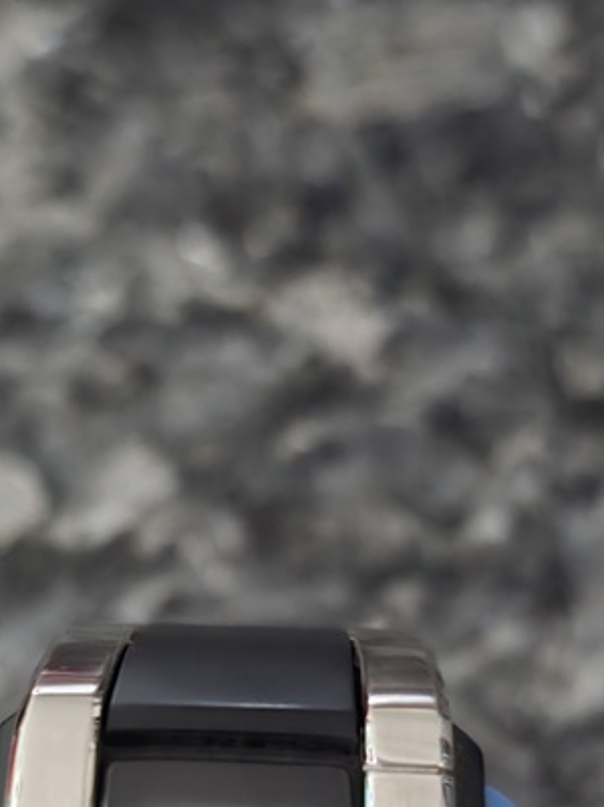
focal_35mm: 62
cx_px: 201
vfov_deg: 30.0
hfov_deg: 23.5
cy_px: 716
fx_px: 1445
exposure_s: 1/30
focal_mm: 6.3
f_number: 1.7
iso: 2500
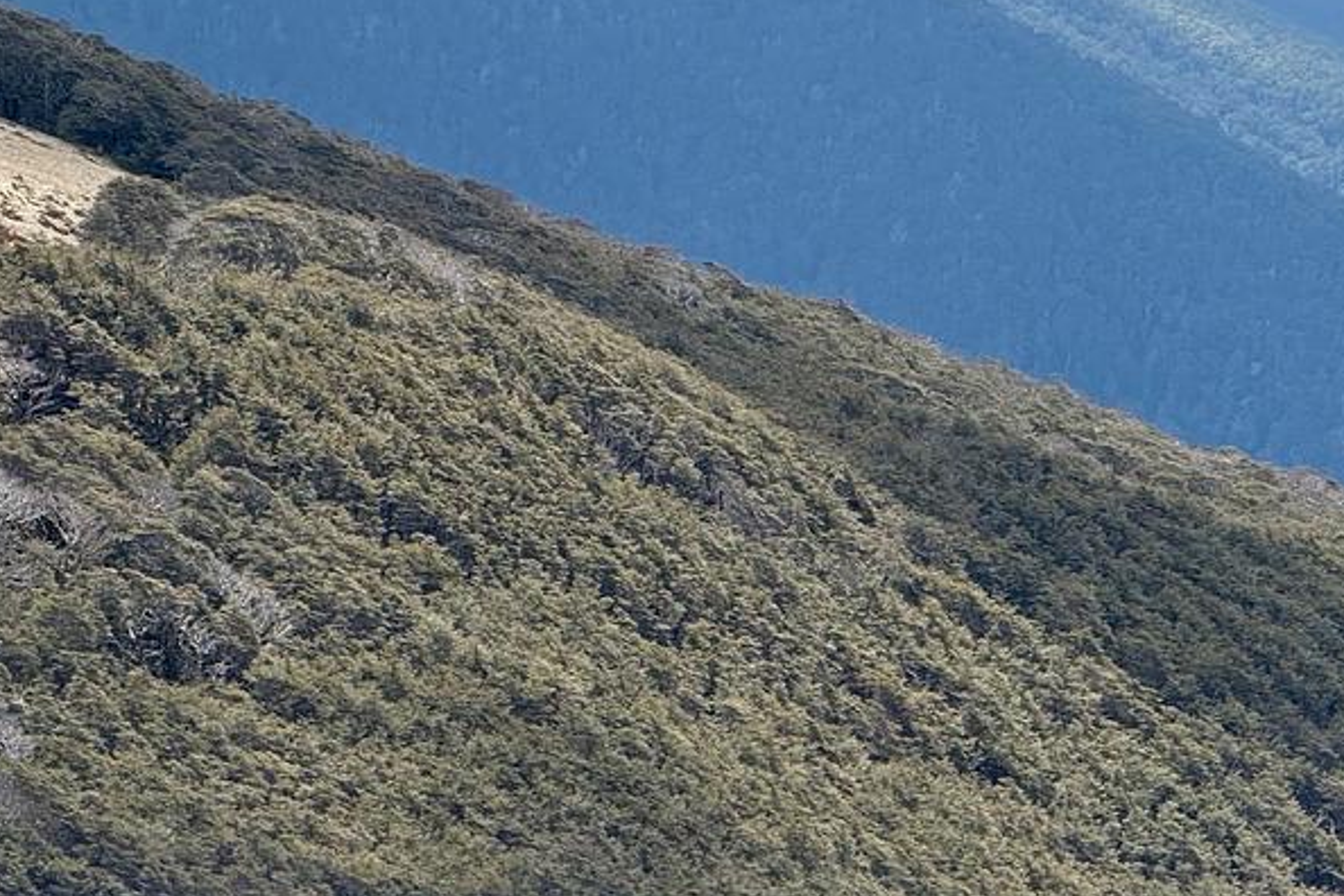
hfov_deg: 9.5
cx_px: 274
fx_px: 8026
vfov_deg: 6.4
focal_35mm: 215
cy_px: 118
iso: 64
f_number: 2.8
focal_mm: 15.66
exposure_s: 1/1689
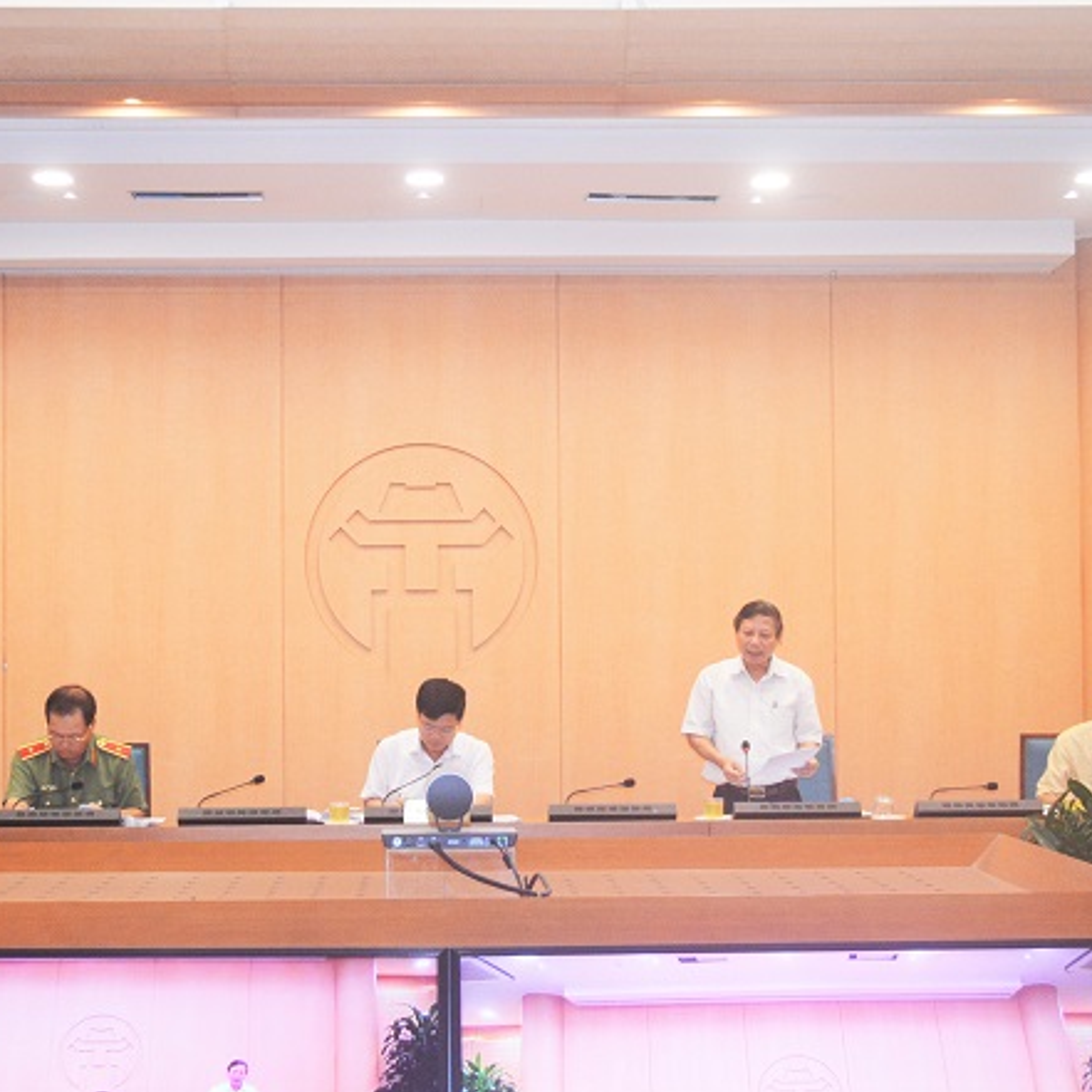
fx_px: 2213
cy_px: 542
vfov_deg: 27.7
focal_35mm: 62
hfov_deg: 27.7
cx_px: 480
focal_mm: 32
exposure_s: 1/60
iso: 1000
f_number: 4.8
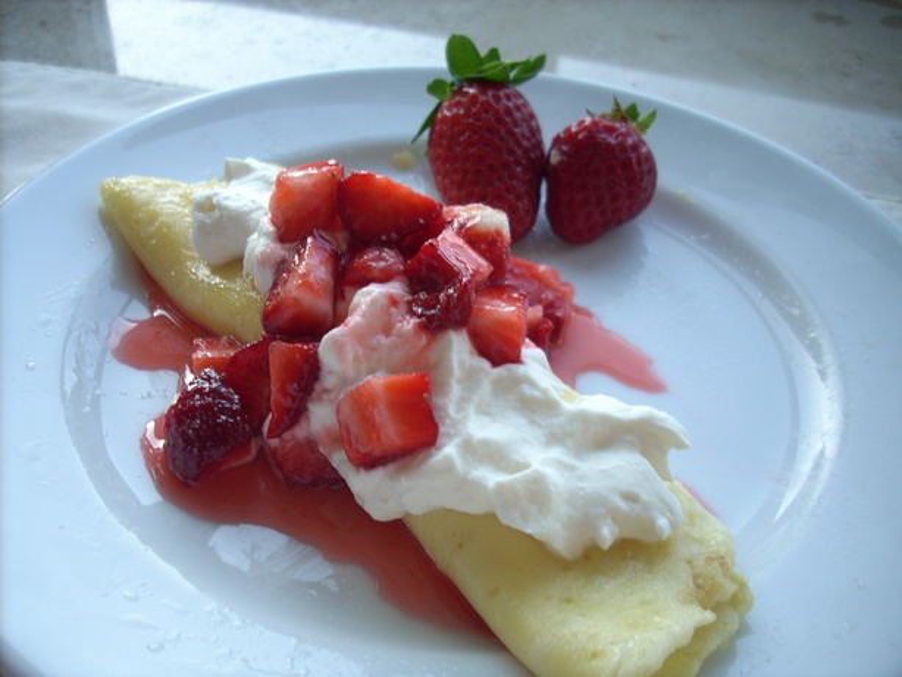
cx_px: 451
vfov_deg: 38.7
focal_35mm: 37
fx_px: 964
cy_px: 338
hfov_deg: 50.1
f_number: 2.8
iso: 64
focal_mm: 6.2
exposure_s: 1/38.9
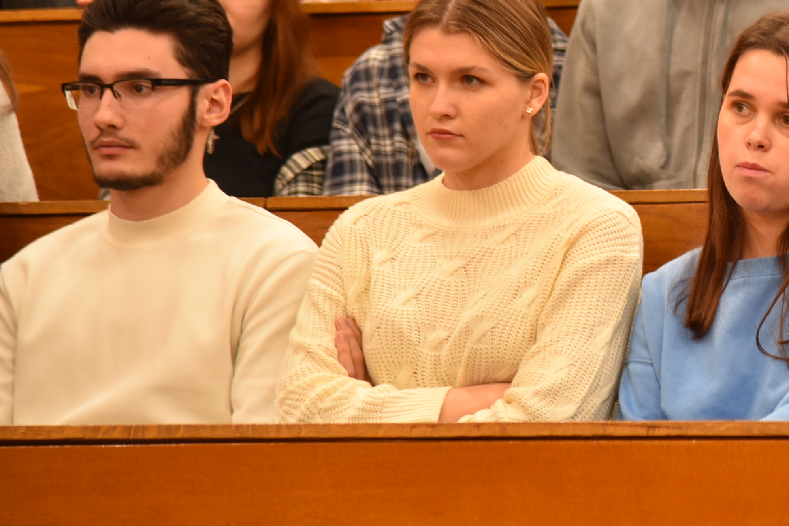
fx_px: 6091
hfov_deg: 7.4
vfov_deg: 4.9
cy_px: 43
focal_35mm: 278
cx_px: 877
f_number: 4
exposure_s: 1/60
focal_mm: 120
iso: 1100
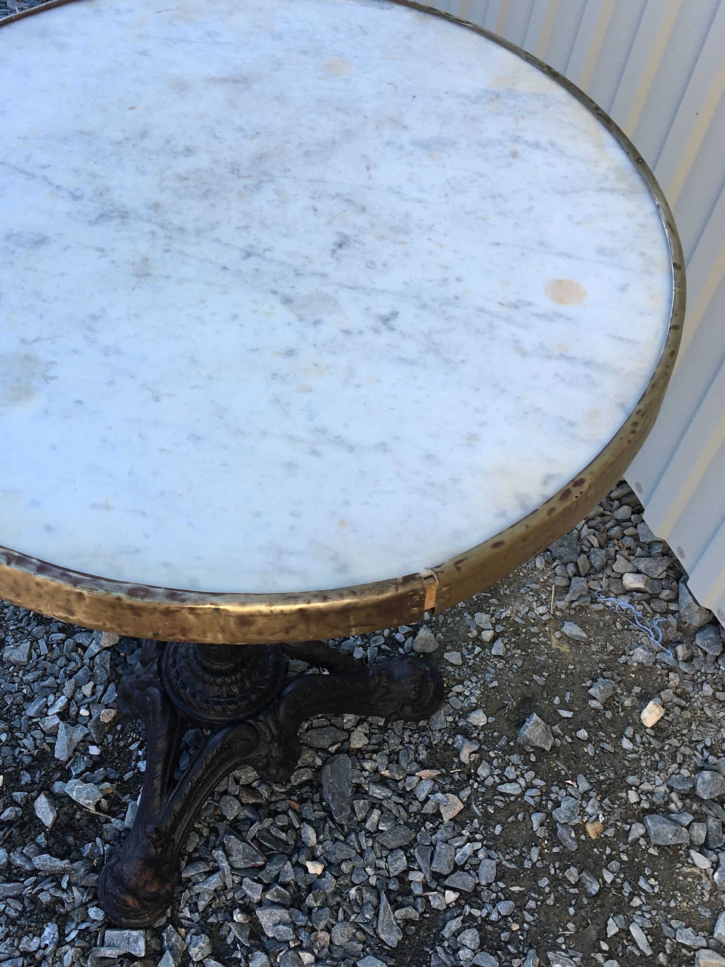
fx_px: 1145
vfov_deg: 45.7
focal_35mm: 41
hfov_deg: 34.7
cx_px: 231
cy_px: 447
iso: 25
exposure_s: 1/296
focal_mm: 4.15
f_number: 2.2
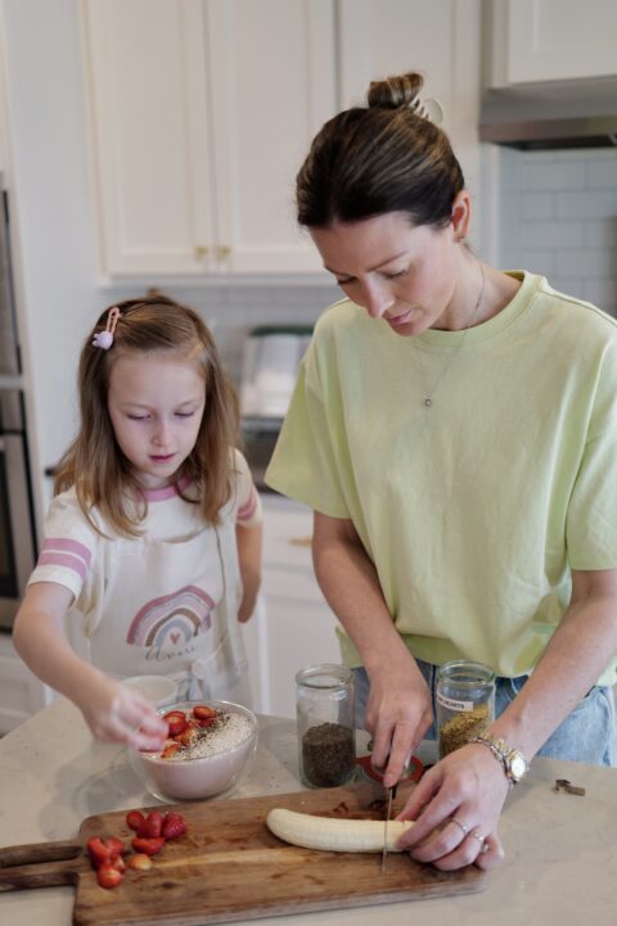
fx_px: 1106
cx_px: 308
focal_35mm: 43
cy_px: 463
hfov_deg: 31.2
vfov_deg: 45.4
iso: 640
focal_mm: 43
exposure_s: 1/80
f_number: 2
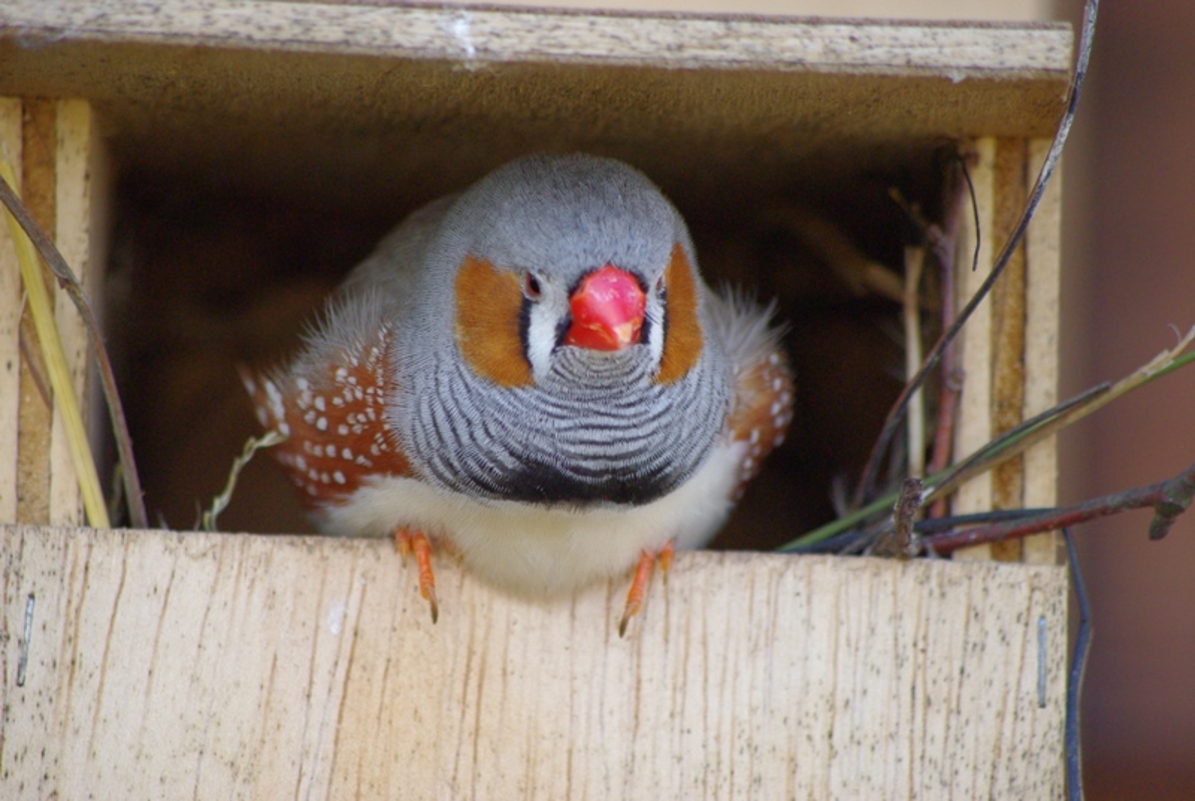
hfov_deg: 4.6
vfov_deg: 3.1
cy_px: 400
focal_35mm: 450
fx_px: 14959
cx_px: 598
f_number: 5.8
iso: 800
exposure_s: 1/125
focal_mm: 300
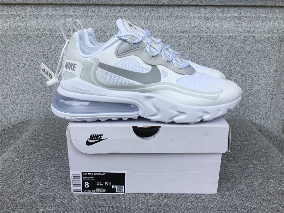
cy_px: 106
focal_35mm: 31
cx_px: 142
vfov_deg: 45.4
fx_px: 254
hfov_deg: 58.4
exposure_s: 1/386
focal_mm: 3.3
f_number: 2.4
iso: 25
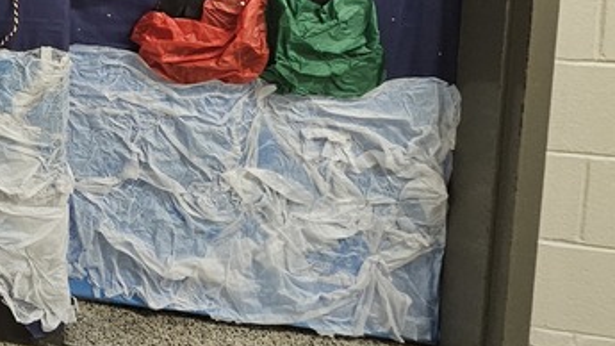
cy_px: -159
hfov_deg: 31.0
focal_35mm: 42
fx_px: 685
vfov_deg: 23.3
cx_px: -264
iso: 250
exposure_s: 1/60
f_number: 2.2
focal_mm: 2.2
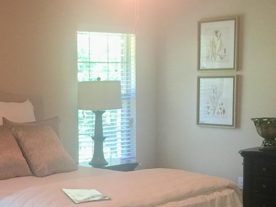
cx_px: 30
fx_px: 582
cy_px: 140
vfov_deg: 20.1
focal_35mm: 73
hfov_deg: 25.9
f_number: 2.2
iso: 40
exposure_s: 1/15
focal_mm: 4.15
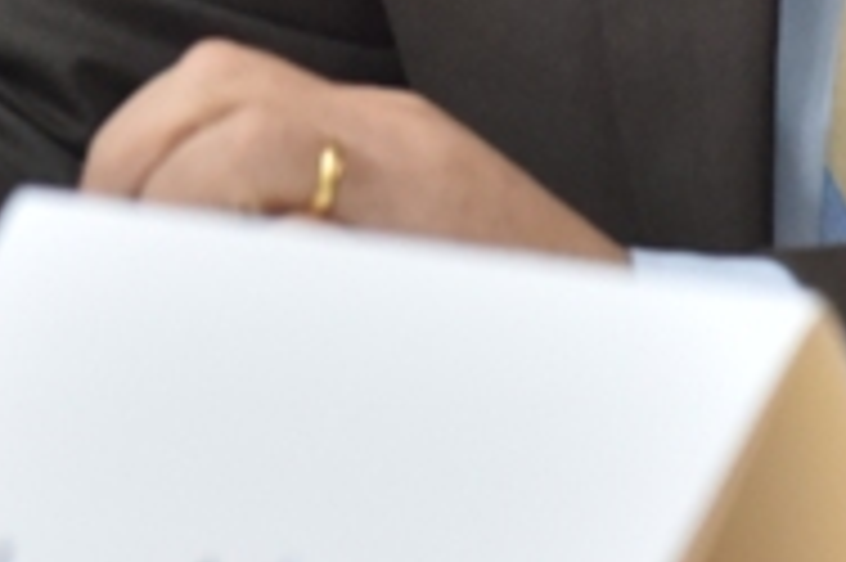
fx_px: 15355
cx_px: 166
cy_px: -803
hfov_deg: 3.2
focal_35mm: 654
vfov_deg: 2.1
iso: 2500
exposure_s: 1/125
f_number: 5.6
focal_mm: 120
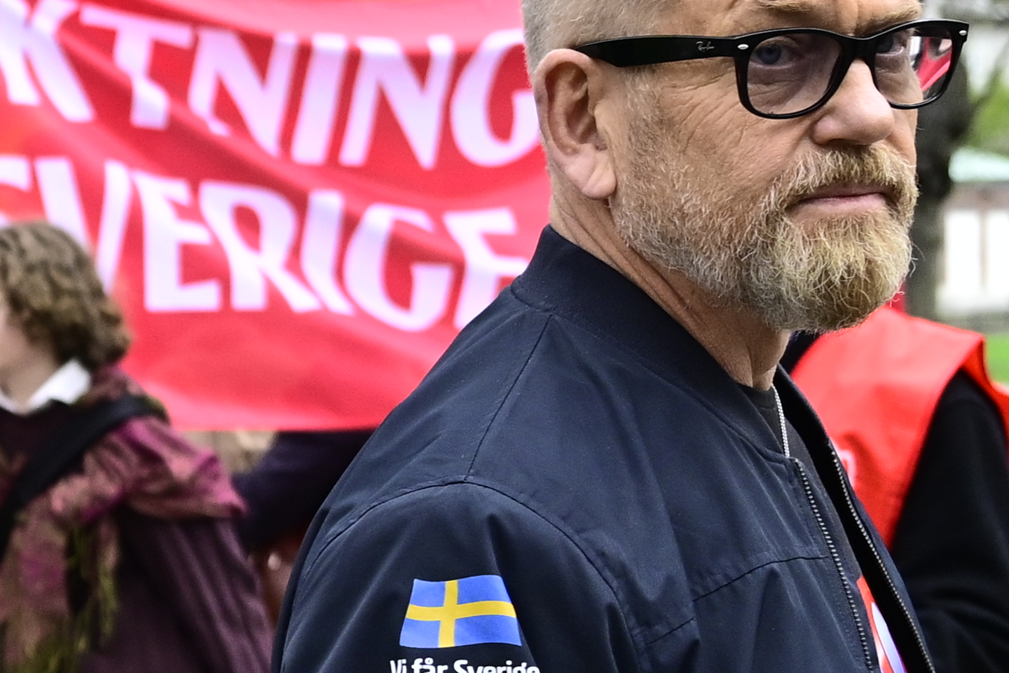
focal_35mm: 64
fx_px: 1794
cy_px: 570
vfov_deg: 20.9
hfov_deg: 28.7
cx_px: -83
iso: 450
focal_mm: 24
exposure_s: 1/1000
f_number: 2.8
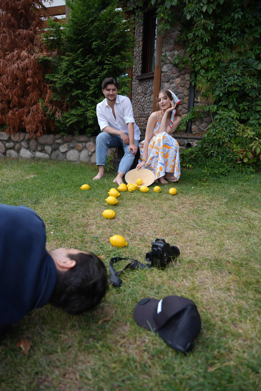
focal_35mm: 25
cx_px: 126
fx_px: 272
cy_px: 200
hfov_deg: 51.3
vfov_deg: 71.5
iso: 80
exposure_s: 1/320
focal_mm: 24
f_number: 3.2
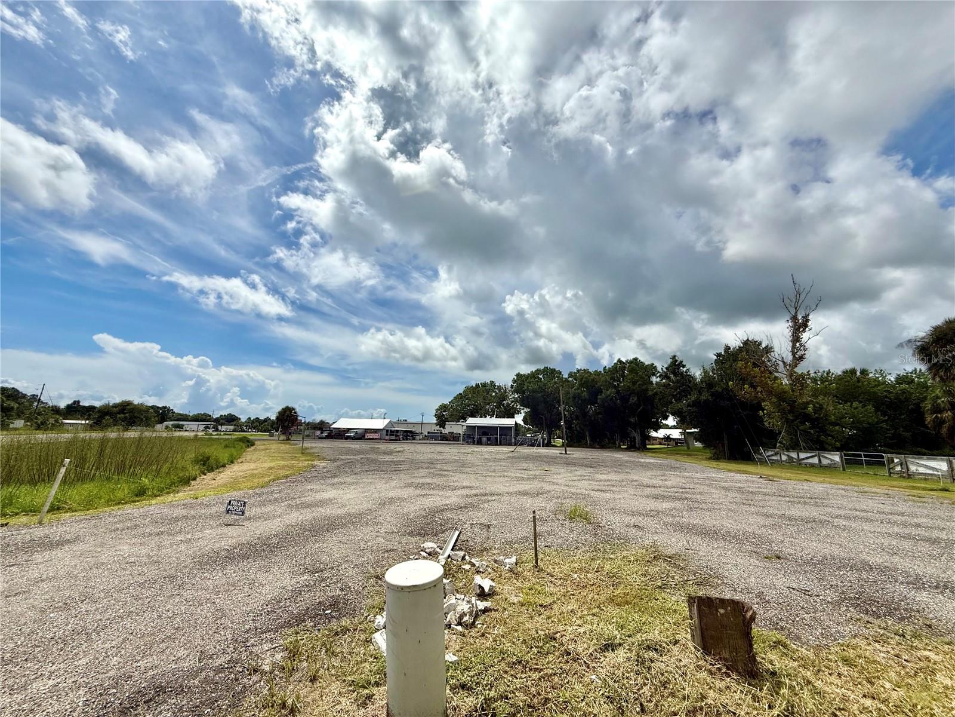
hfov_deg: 102.1
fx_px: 386
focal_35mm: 14
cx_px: 478
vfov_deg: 85.7
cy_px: 358
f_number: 2.2
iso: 50
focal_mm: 2.22
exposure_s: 1/6173
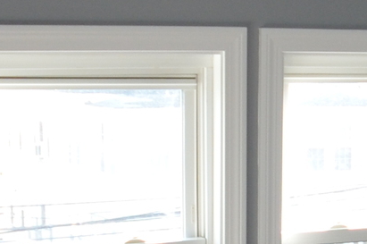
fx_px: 1140
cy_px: 272
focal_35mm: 112
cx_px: 304
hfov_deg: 18.1
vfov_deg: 12.0
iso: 400
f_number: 5
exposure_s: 1/100
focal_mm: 10
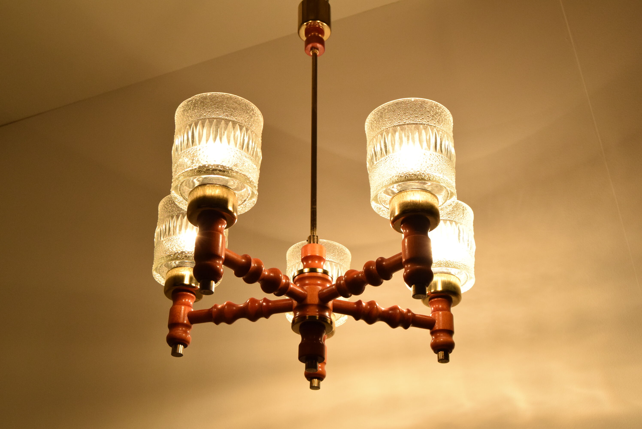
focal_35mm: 39
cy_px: 214
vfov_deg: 34.3
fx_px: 696
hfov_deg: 49.5
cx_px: 321
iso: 1600
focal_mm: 26
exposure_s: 1/200
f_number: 7.1
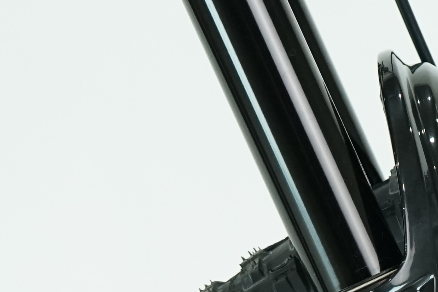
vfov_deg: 6.3
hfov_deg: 9.6
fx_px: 2591
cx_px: 411
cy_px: 473
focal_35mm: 213
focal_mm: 44
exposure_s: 1/200
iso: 1600
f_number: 5.6
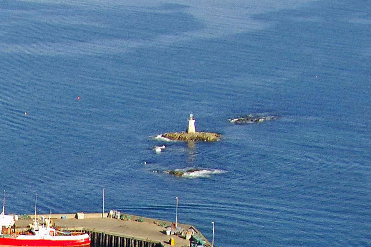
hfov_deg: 11.4
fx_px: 1760
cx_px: -217
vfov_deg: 7.7
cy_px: 495
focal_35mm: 171
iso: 400
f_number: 6.3
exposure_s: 1/1000
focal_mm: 24
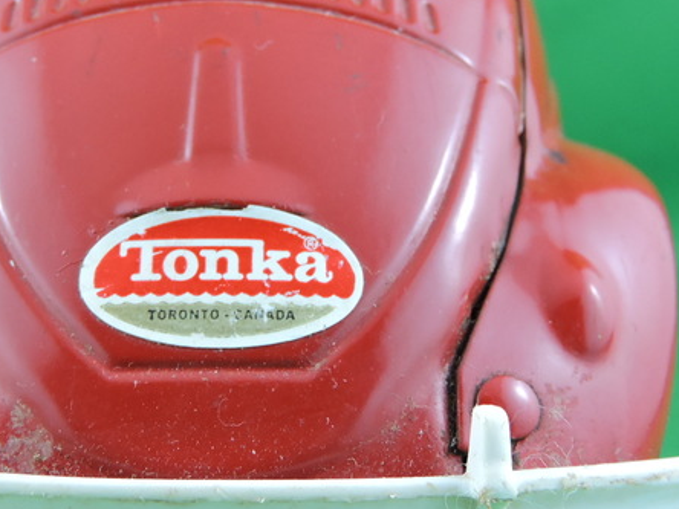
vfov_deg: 16.9
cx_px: 235
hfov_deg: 22.4
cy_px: 164
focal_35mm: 87
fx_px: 1707
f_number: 4
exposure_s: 1/30
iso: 220
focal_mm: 9
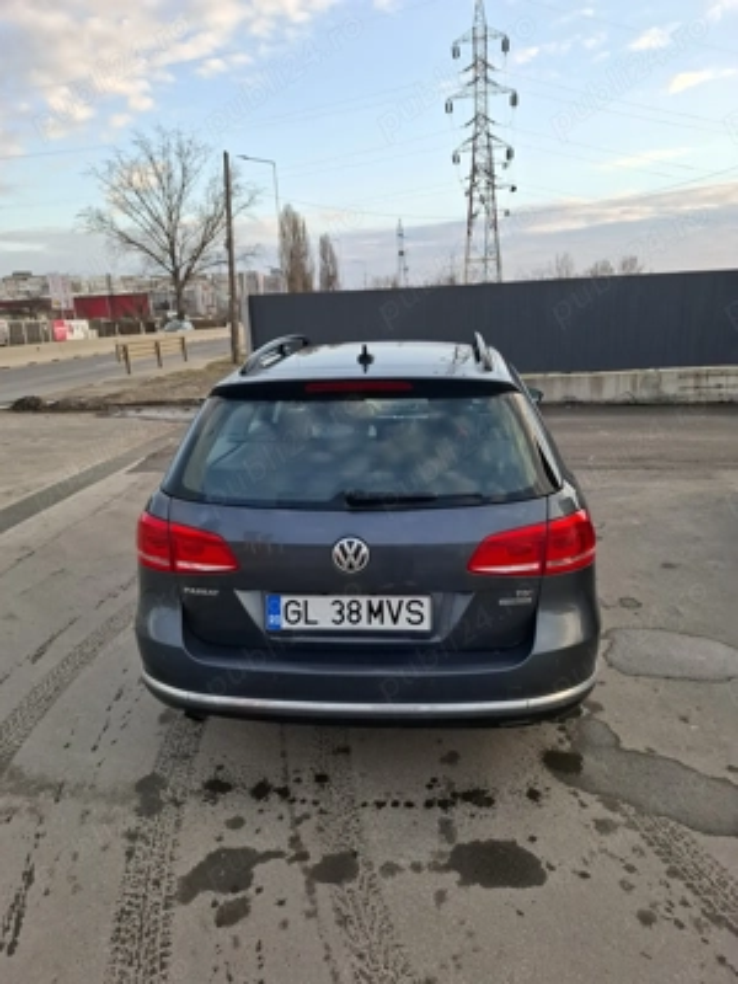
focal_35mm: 23
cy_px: 492
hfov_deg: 58.9
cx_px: 369
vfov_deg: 73.9
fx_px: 654
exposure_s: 1/307
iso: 50
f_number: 1.8
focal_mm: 5.54
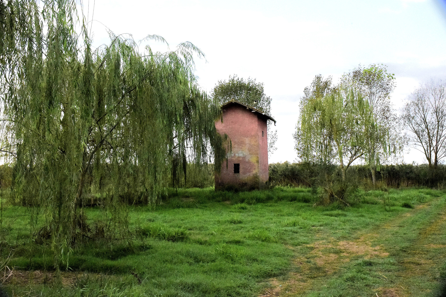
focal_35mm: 34
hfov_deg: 55.1
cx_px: 223
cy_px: 148
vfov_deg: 38.4
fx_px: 427
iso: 12800
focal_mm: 23
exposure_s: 1/3200
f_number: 14
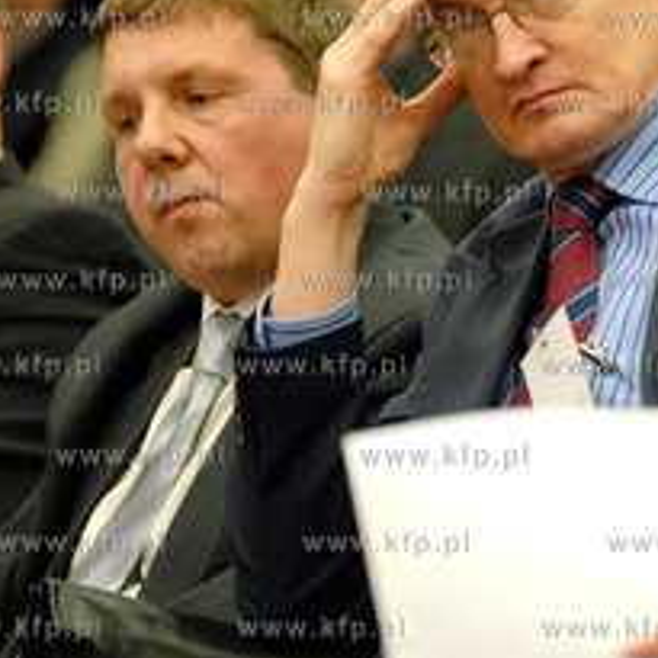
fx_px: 10710
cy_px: 238
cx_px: 558
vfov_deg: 3.5
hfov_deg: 3.5
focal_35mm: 498
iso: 1250
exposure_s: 1/50
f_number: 2.8
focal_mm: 200
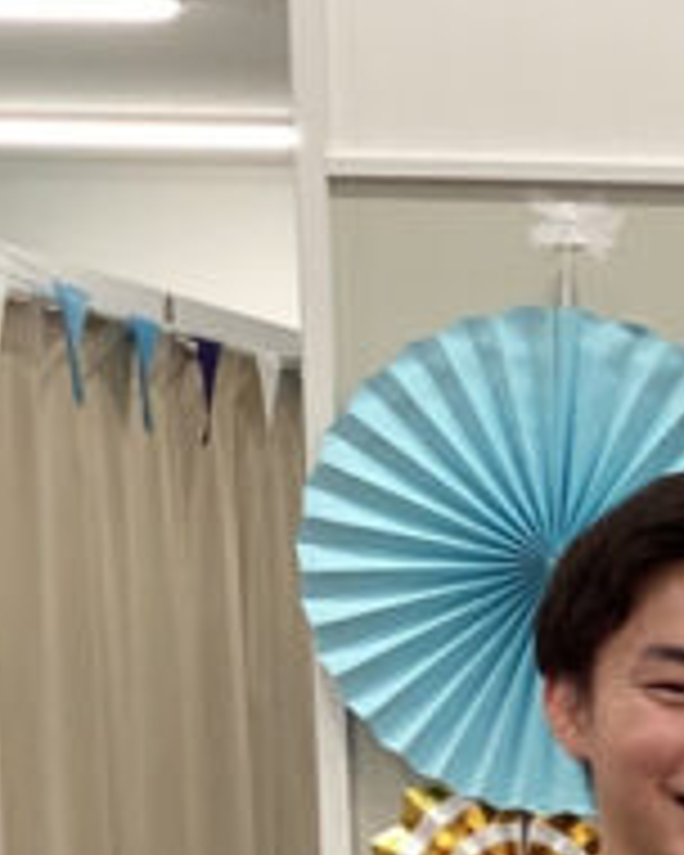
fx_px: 3087
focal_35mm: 122
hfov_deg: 11.5
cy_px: 1098
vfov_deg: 15.1
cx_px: 1332
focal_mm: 3.3
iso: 80
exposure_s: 1/60
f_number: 2.4
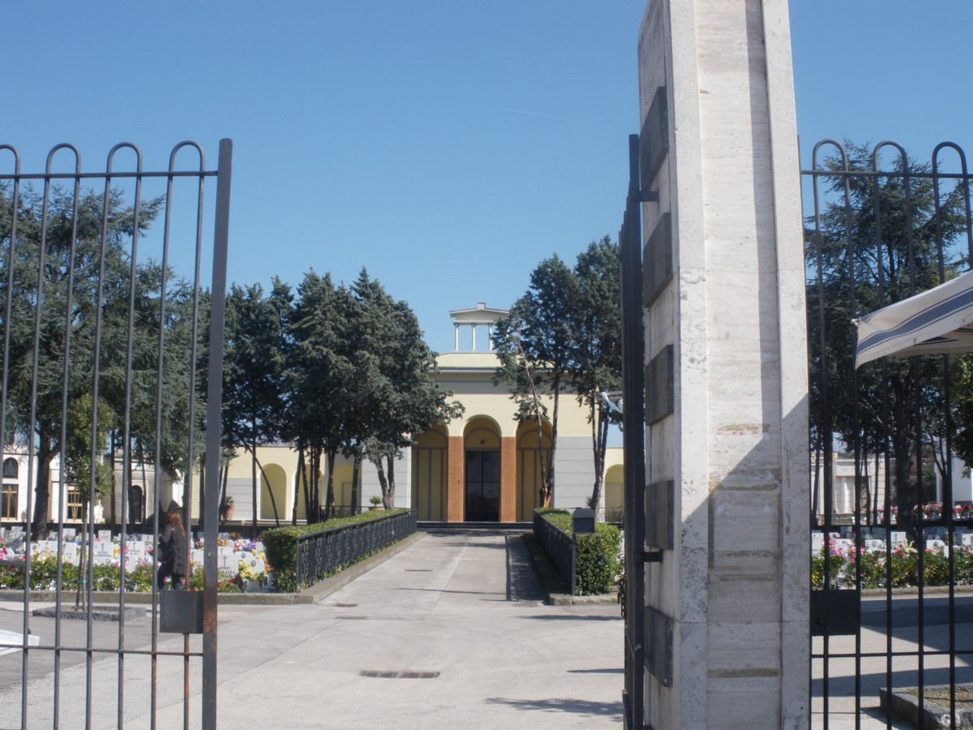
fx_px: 1181
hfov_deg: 44.8
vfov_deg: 34.3
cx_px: 486
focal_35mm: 42
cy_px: 365
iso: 64
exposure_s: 1/160
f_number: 6.2
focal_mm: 7.5
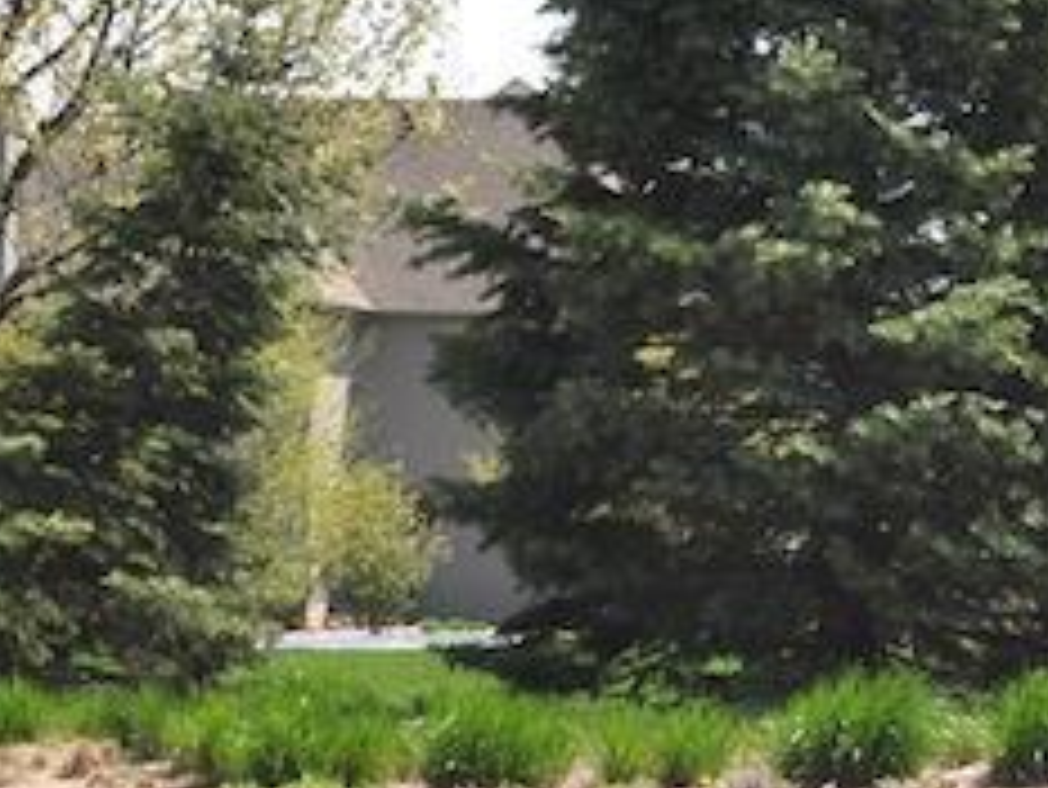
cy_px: 430
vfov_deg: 8.3
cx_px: 1651
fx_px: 5392
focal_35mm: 178
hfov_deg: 10.6
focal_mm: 36
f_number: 8
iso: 200
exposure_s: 1/250
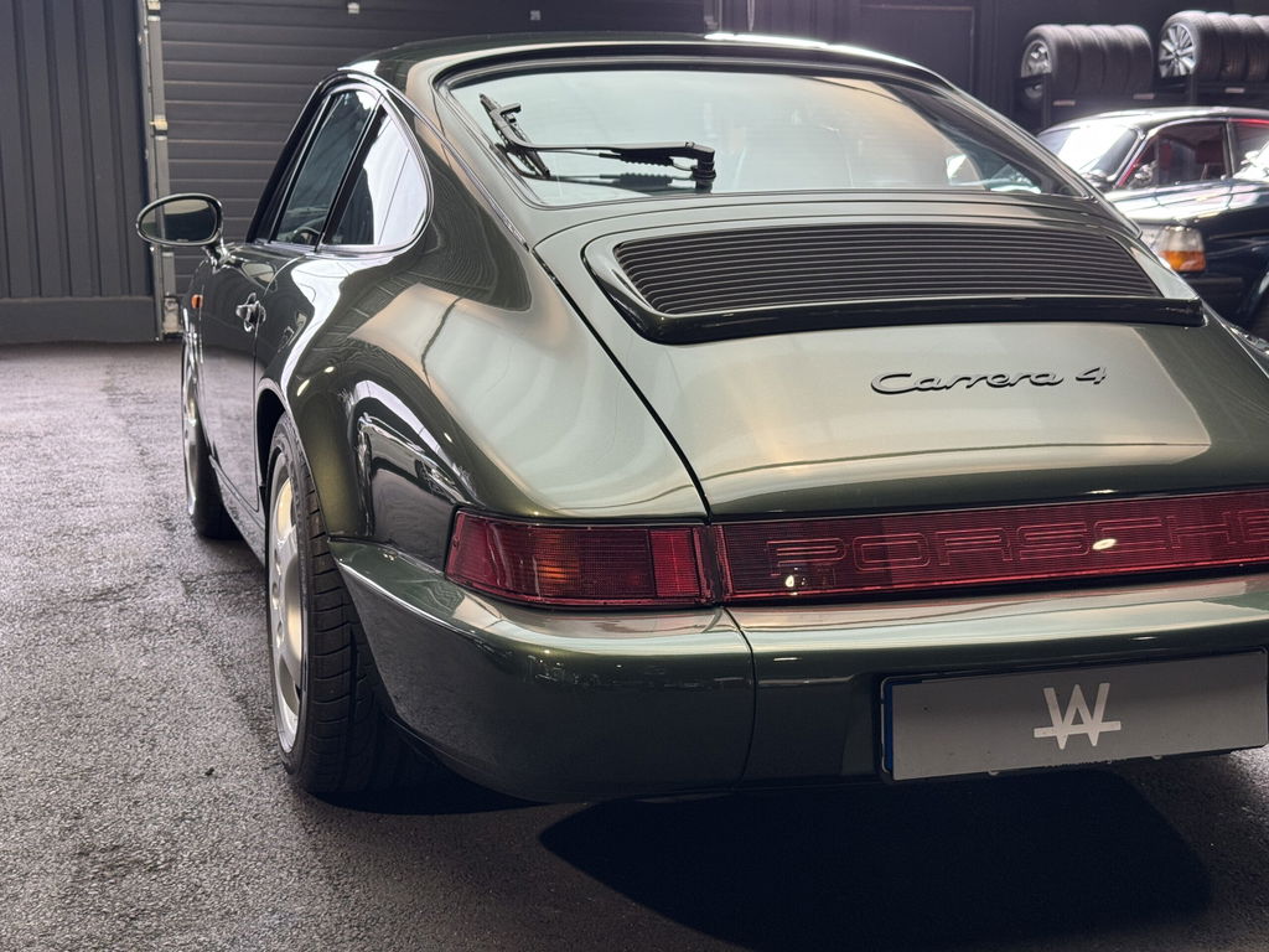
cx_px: 634
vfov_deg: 30.3
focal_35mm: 48
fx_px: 1760
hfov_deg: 39.7
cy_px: 476
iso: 80
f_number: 1.78
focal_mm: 6.76
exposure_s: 1/50
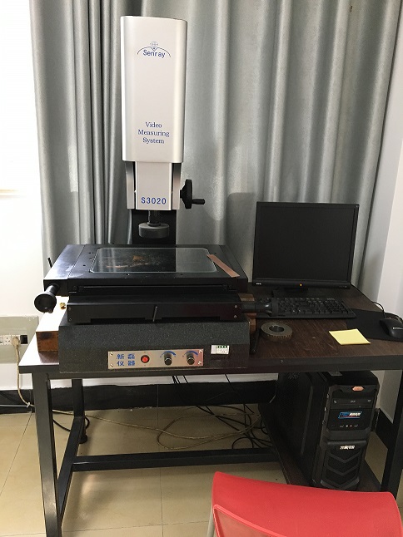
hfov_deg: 48.2
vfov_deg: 61.7
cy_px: 268
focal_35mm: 29
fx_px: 450
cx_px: 202
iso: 160
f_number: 2.2
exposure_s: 1/33
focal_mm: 4.15
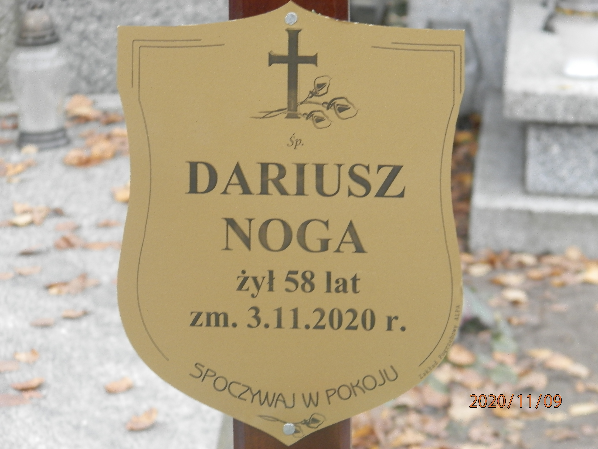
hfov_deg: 8.8
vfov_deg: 6.6
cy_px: 224
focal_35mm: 224
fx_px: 3870
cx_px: 299
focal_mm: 40
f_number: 5.4
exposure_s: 1/30
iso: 200
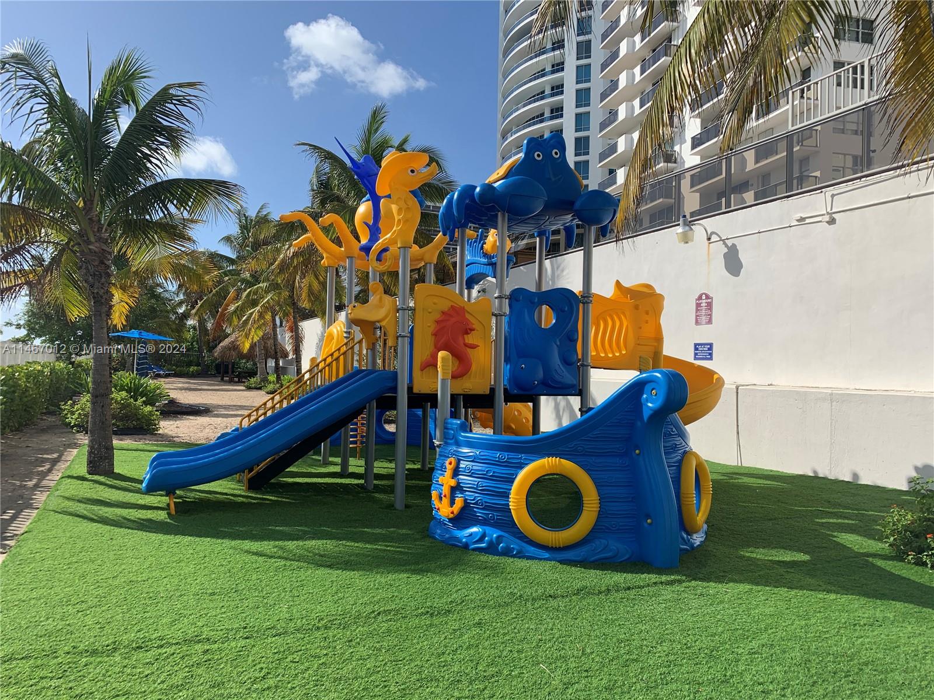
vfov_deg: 53.1
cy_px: 350
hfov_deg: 67.3
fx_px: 702
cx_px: 467
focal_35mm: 26
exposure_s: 1/2681
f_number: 1.8
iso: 25
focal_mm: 4.25
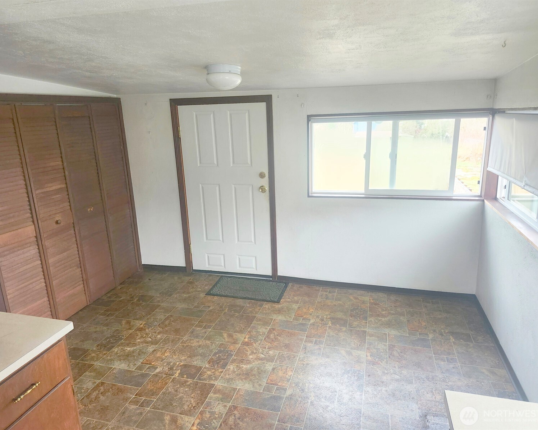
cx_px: 265
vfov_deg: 58.8
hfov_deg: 70.3
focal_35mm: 24
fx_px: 382
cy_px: 215
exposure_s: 1/120
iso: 400
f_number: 1.8
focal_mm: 5.5
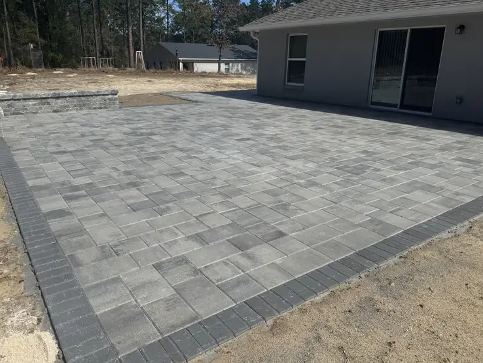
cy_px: 174
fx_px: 363
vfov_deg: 53.1
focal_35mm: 26
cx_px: 236
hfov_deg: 67.3
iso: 80
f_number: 1.78
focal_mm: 6.76
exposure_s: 1/7092
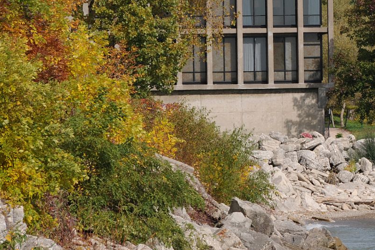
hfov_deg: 4.7
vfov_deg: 3.2
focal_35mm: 434
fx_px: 4521
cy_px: 28
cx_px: 385
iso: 125
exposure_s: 1/320
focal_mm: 130
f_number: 9
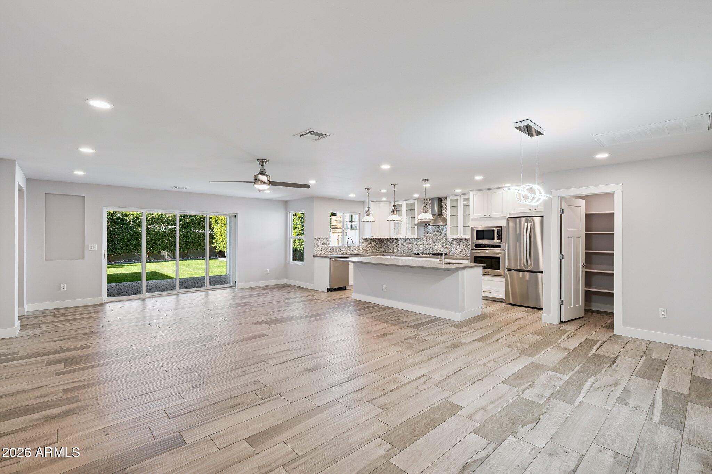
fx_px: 316
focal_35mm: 16
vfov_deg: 73.7
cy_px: 237
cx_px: 356
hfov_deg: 96.7
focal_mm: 16
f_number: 8
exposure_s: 1/20
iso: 400
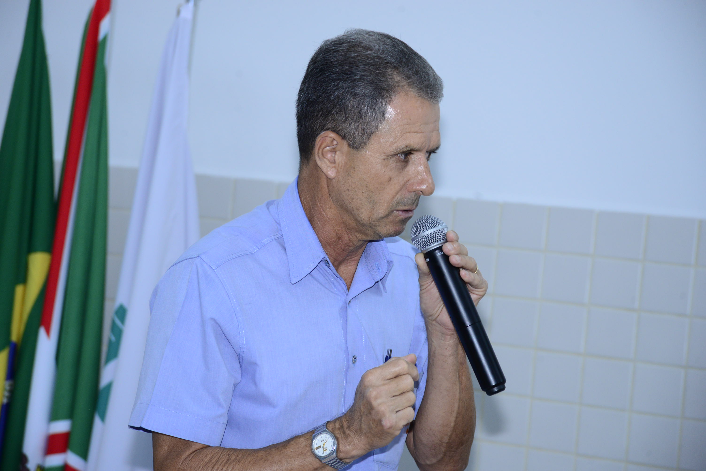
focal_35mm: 120
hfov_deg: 17.1
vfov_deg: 11.4
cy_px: 236
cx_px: 353
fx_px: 2354
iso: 1600
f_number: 5.6
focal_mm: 120
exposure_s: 1/125
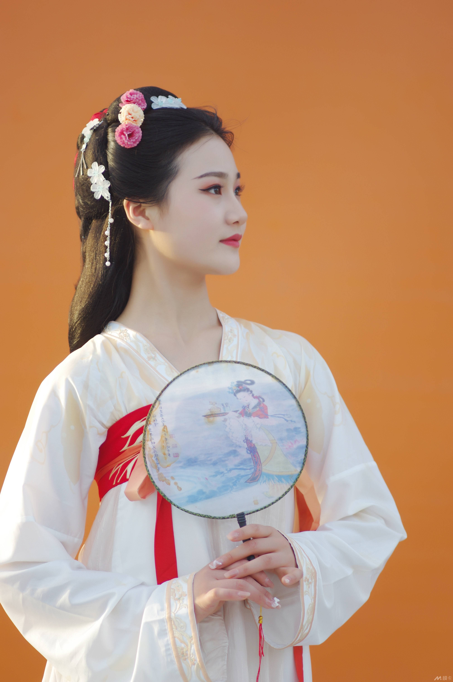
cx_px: 226
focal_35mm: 300
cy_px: 341
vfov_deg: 6.9
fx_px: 5673
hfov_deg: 4.6
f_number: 2.8
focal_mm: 200
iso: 125
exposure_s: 1/200
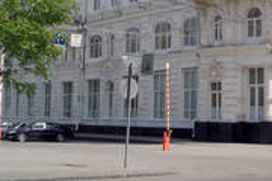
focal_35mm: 72
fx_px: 544
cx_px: 272
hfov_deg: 26.6
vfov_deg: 17.7
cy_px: -54
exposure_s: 1/320
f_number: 10
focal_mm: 18
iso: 200
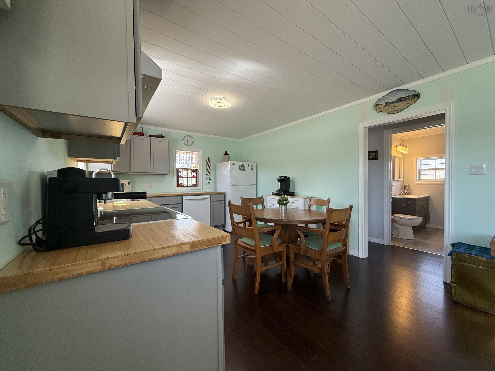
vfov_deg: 85.7
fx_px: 200
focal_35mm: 14
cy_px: 186
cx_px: 248
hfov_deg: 102.1
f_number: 2.2
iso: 160
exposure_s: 1/120
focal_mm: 2.22
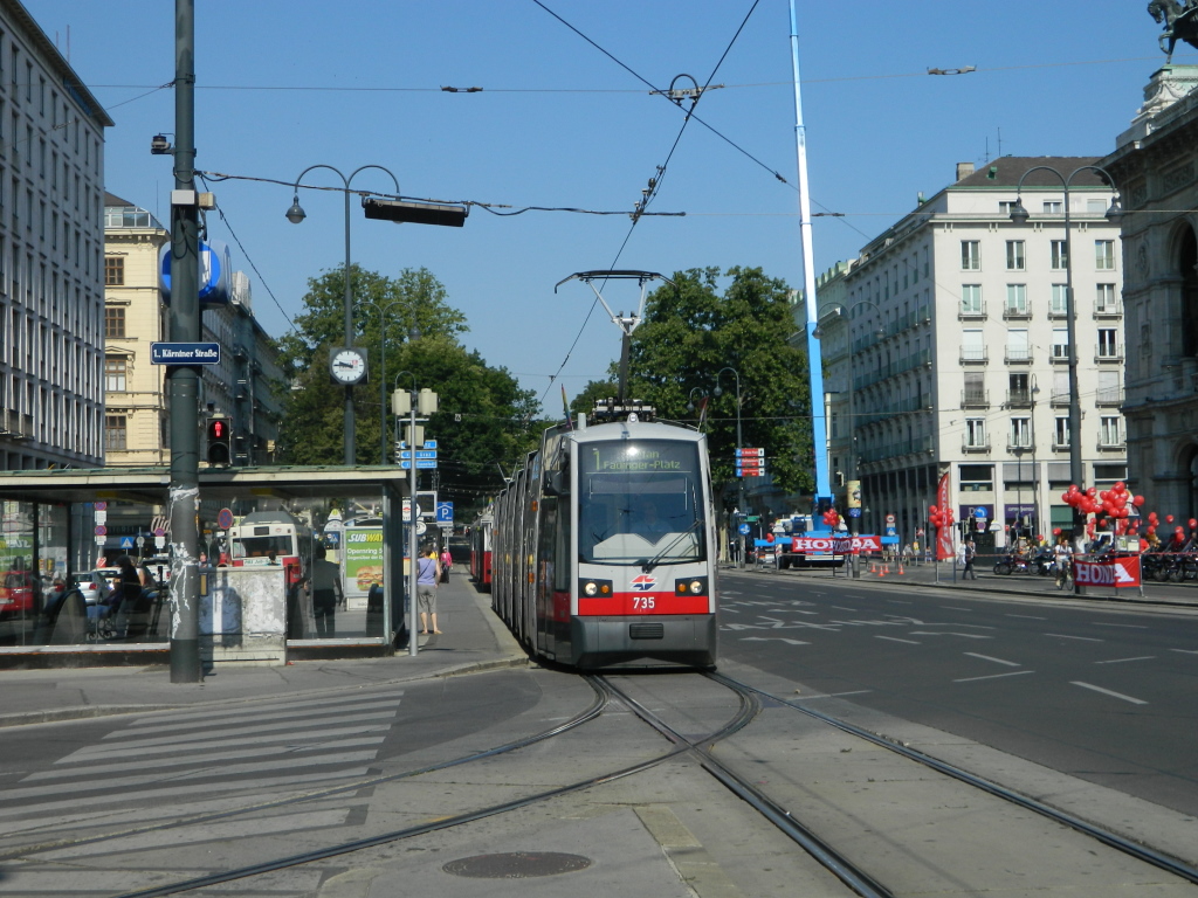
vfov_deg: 25.7
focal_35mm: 57
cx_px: 599
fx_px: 1973
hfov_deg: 33.8
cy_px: 449
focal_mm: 10.2
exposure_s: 1/160
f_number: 10.7
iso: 80
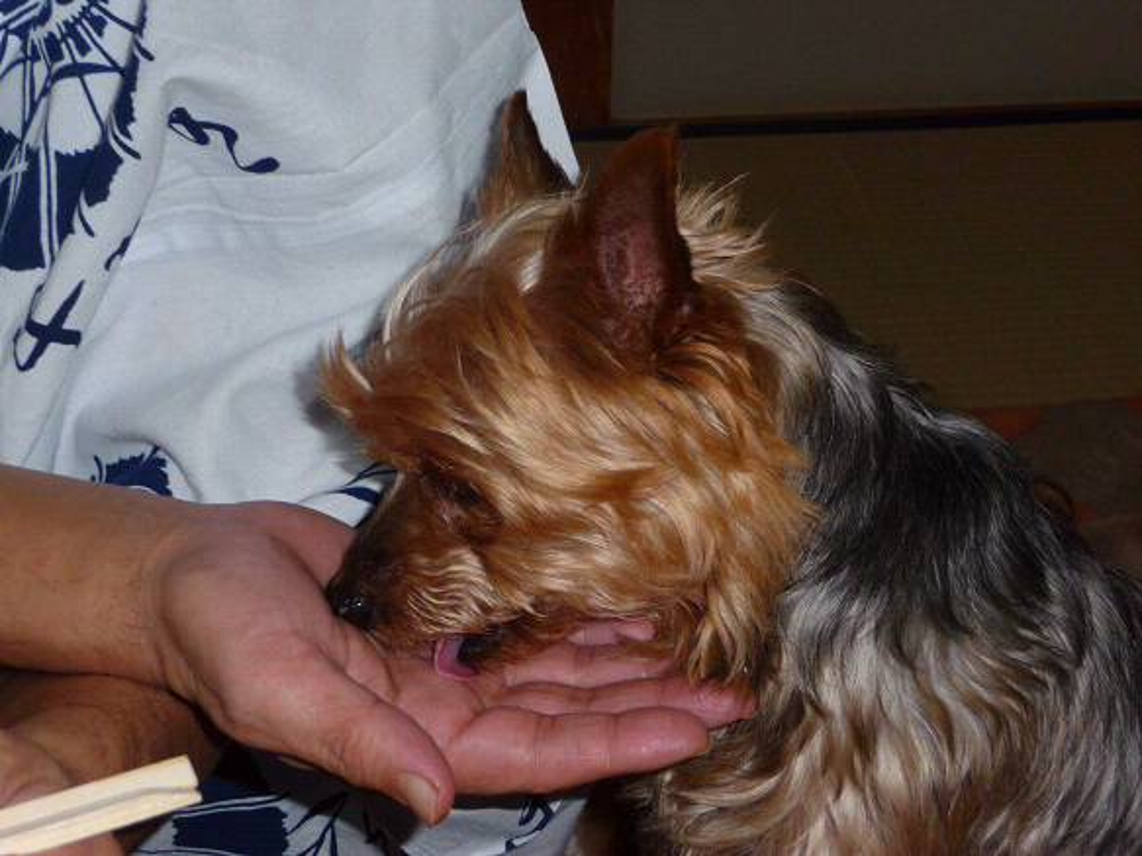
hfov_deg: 29.0
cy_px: 428
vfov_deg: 21.9
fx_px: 2210
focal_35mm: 67
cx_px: 571
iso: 100
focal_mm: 11.3
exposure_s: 1/30
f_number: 4.5
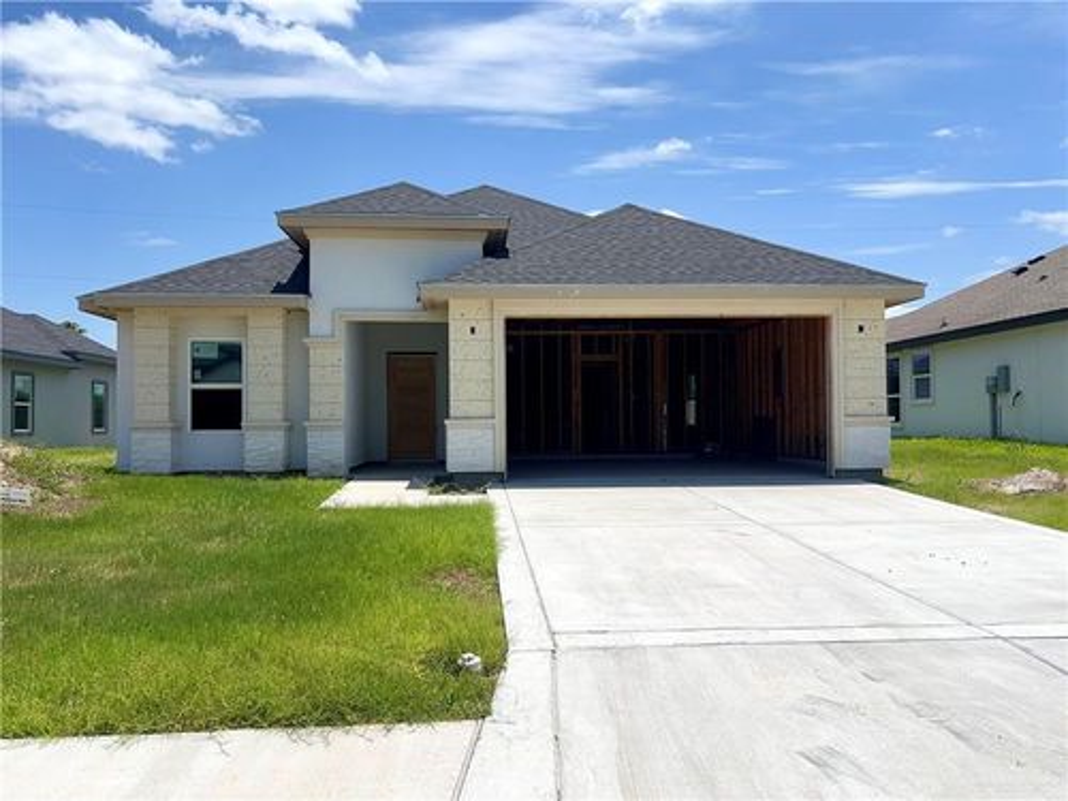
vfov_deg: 53.1
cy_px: 400
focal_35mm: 26
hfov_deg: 67.3
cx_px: 534
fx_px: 802
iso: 50
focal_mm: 5.7
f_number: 1.5
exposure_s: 1/8000
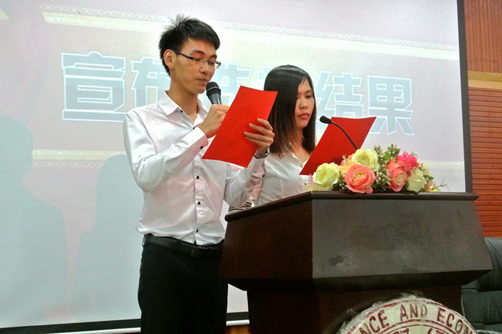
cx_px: 251
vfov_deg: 18.4
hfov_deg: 27.4
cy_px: 167
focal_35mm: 74
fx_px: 1031
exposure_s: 1/50
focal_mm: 27.5
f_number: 5.6
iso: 3200
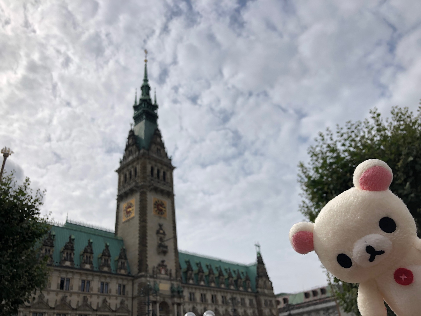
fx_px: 341
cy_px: 158
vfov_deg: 49.7
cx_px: 210
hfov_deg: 63.4
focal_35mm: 28
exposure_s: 1/3003
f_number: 1.8
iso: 20
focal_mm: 4
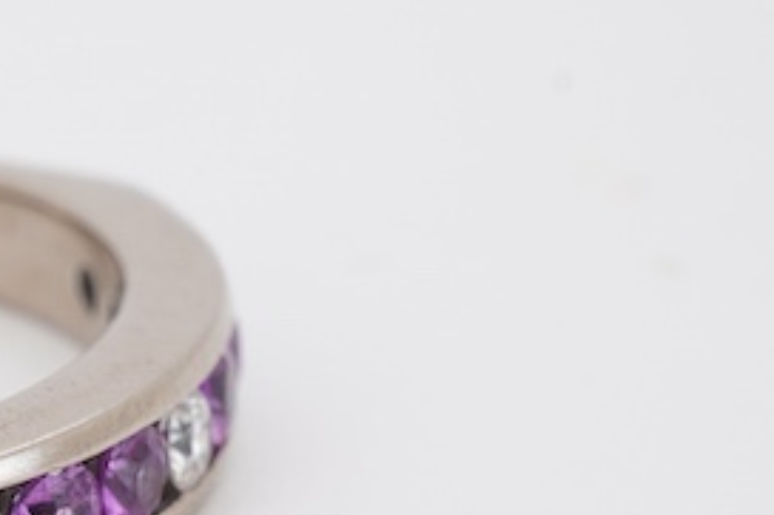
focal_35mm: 149
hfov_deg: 13.4
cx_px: -125
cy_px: 478
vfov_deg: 9.2
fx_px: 3201
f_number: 22
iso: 160
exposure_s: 1/125
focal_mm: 30
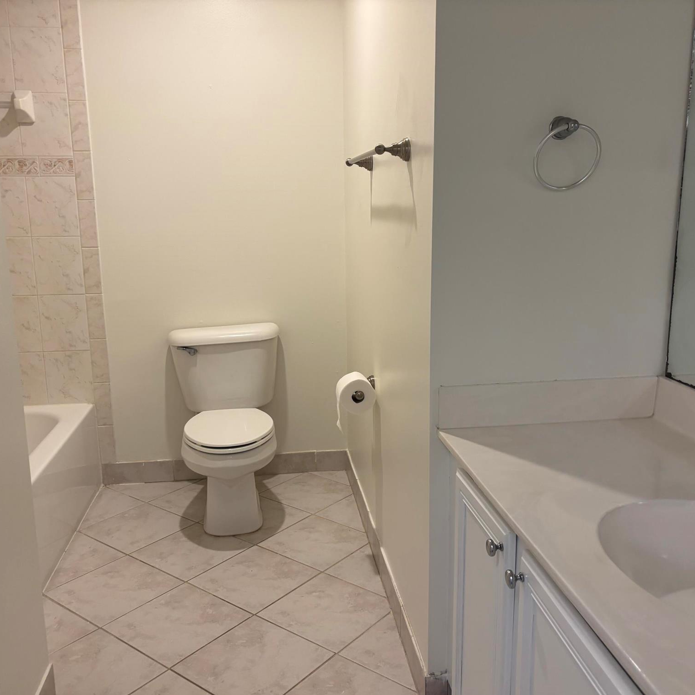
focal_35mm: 31
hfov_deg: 52.5
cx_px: 346
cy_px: 350
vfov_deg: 52.5
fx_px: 704
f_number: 1.6
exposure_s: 1/120
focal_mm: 5.96
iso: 125
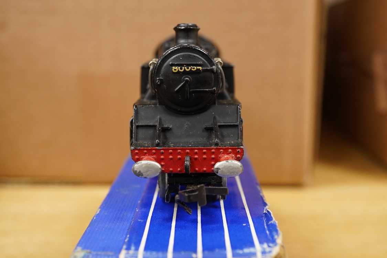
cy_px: 129
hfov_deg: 43.6
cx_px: 194
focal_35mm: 45
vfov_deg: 29.9
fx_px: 484
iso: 2500
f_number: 10
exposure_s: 1/80
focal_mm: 30
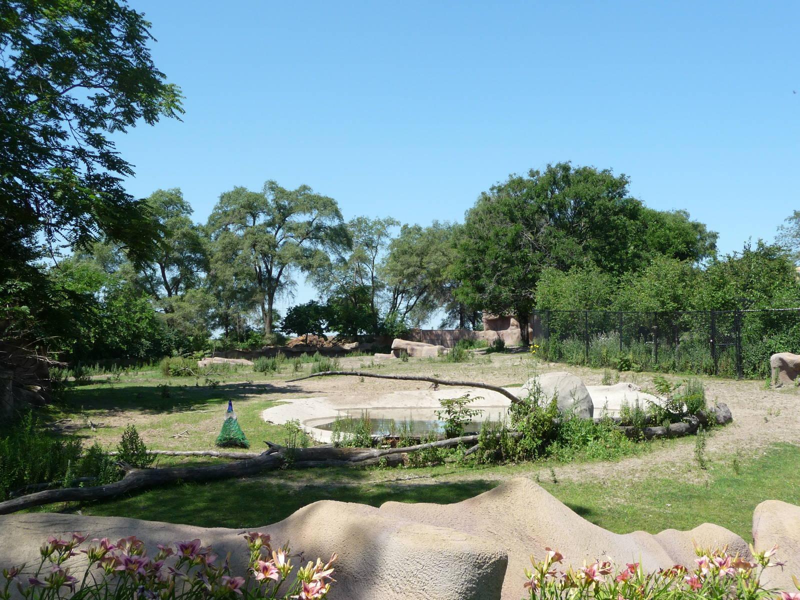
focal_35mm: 43
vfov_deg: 33.6
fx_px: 994
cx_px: 400
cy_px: 300
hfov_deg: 43.9
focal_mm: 7.1
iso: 100
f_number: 4
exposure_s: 1/500
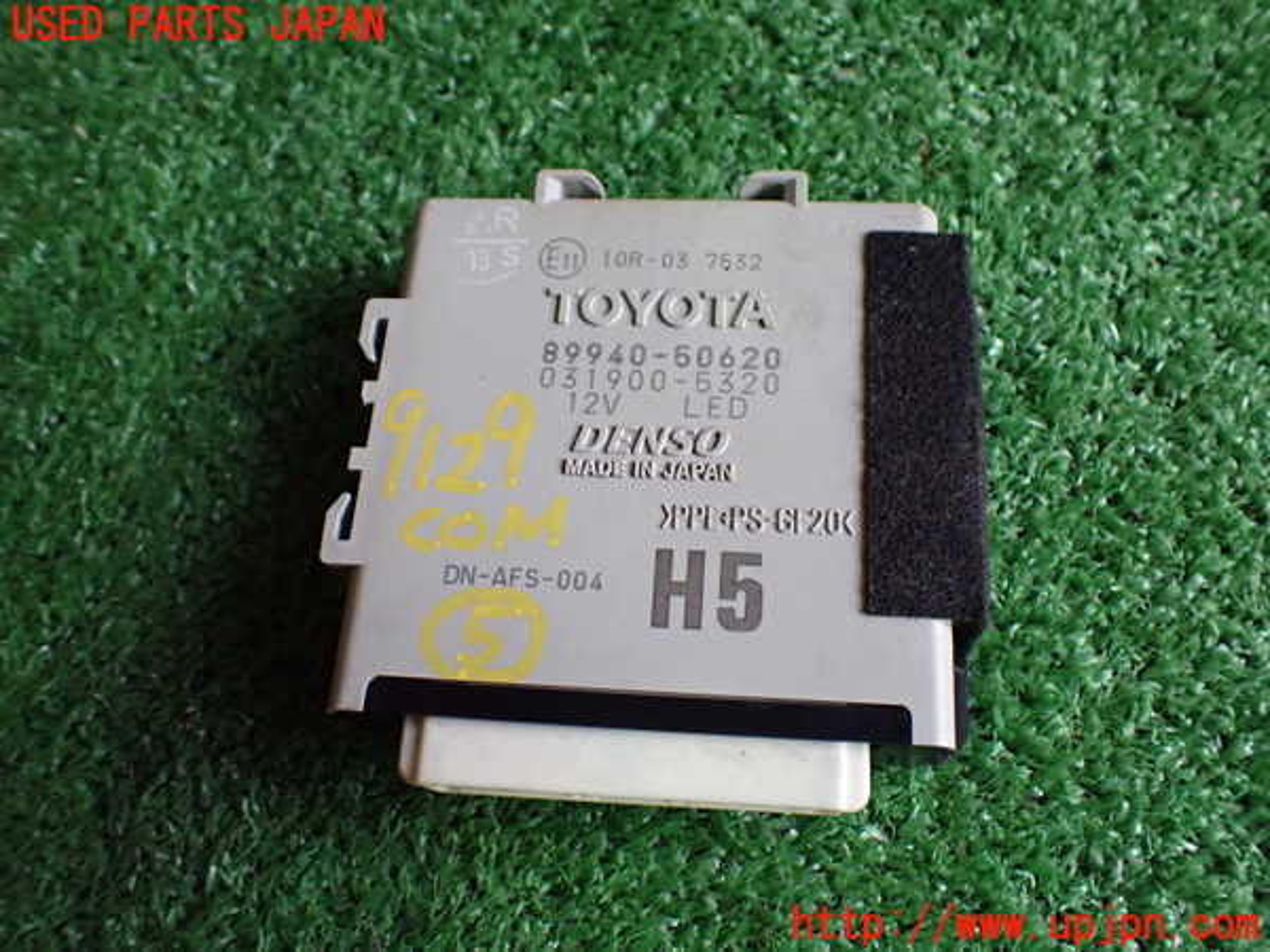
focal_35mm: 30
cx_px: 635
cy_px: 476
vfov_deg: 46.8
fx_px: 1101
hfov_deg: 60.0
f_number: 2.3
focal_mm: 5.4
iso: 640
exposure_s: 1/125
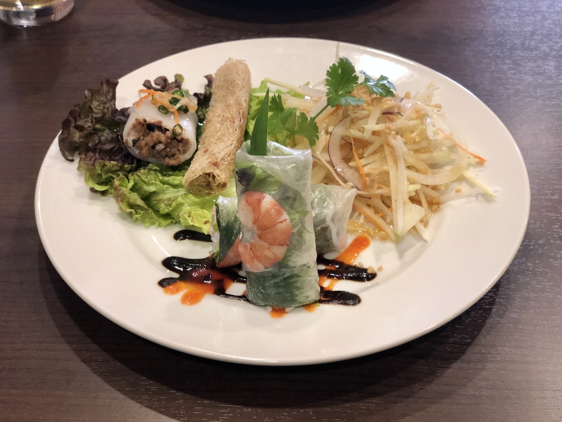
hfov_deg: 36.8
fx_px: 844
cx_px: 281
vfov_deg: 28.0
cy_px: 211
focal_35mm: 52
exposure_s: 1/25
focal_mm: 6
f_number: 2.4
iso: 125
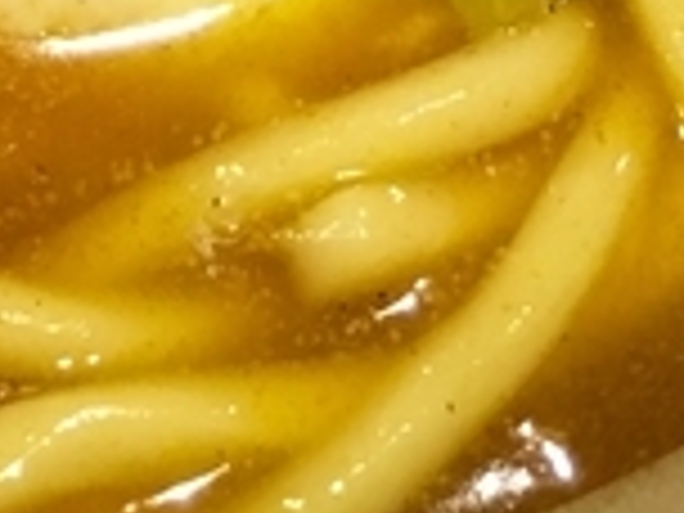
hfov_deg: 12.7
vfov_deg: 9.2
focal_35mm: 153
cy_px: -428
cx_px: -36
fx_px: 3023
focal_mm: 4.15
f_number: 2.2
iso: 160
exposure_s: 1/30
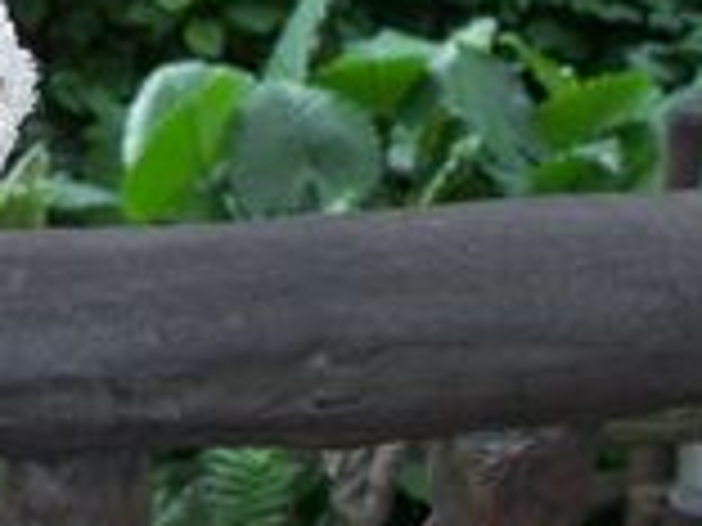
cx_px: -432
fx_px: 3083
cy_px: -198
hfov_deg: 12.2
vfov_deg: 9.6
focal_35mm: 152
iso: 100
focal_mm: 7.9
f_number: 3.4
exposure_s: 1/60
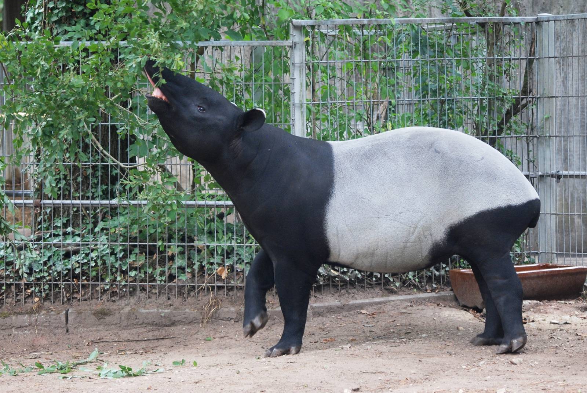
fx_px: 2449
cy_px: 196
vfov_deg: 9.2
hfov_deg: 13.7
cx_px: 294
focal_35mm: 150
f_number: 4.2
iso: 400
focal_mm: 100
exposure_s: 1/40
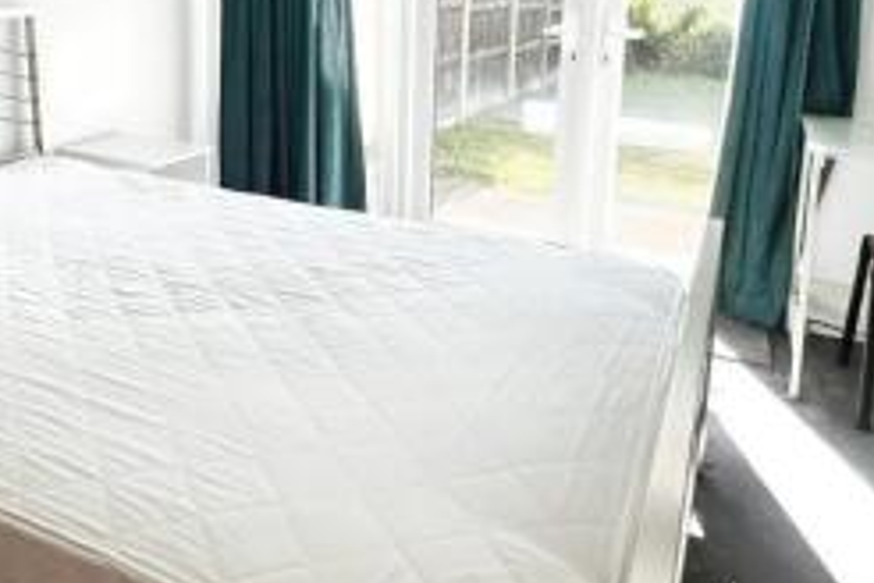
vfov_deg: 41.0
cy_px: 240
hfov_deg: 56.3
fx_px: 777
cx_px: 234
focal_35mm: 32
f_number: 1.8
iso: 32
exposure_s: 1/240
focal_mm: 1.57
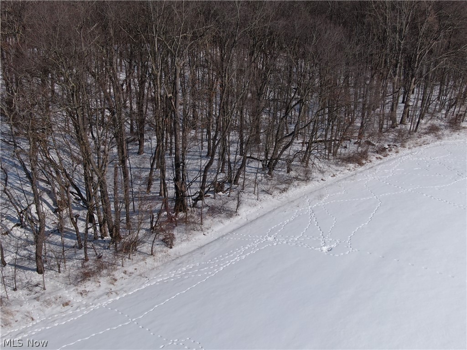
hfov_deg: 47.9
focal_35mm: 39
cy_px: 175
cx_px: 234
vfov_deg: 36.8
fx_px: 526
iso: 100
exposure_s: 1/2000
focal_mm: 6.77
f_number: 3.4
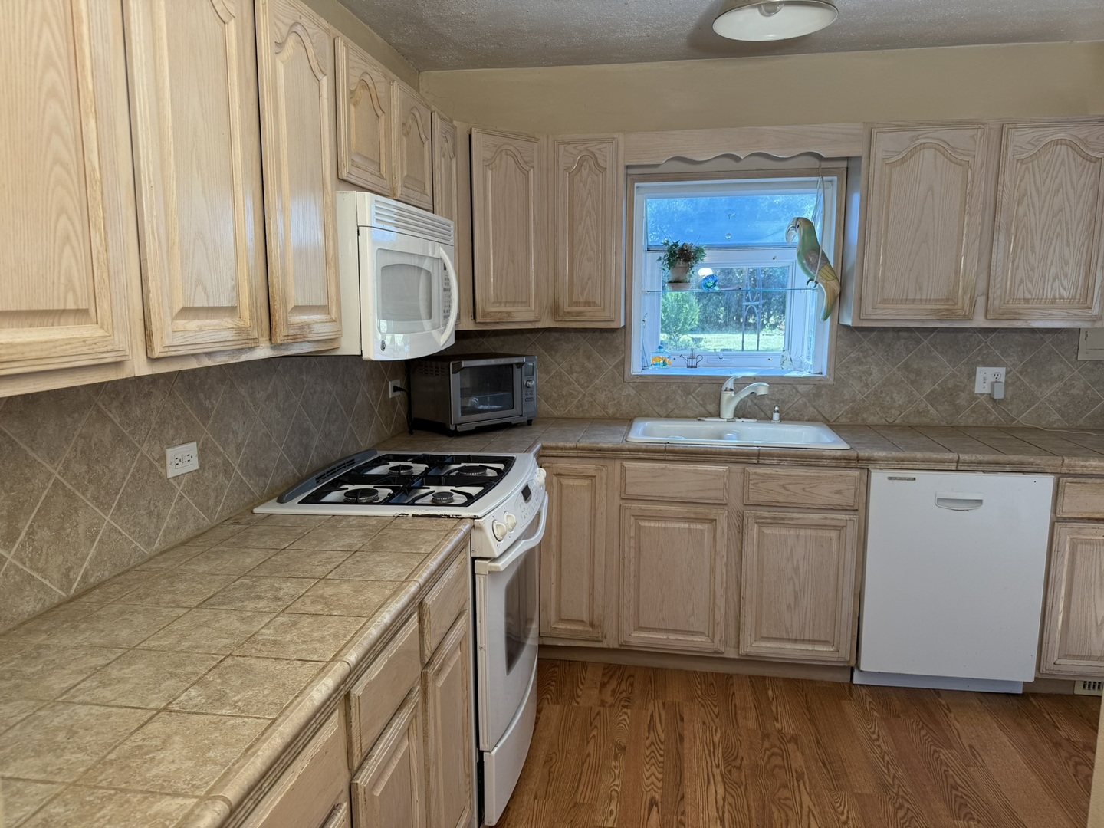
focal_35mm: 24
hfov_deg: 71.6
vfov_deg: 56.8
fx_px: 765
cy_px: 414
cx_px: 552
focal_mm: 6.76
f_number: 1.78
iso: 80
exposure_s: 1/185
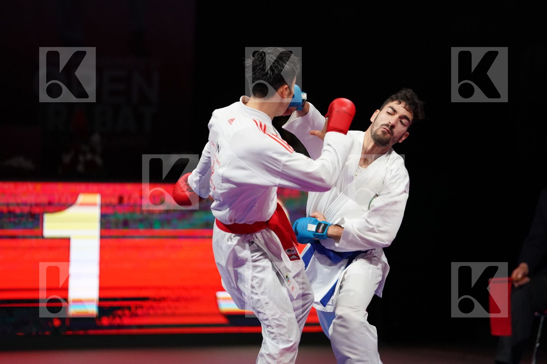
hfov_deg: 10.3
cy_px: 182
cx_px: 274
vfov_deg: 6.9
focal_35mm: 200
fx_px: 3039
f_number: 2.8
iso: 4000
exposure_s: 1/1000
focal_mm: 200
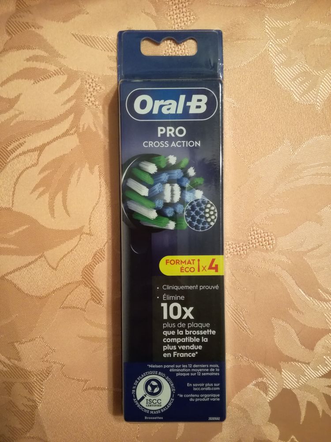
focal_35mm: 27
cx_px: 166
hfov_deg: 51.4
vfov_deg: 65.3
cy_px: 221
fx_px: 344
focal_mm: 3.79
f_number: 2
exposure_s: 1/20
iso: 500
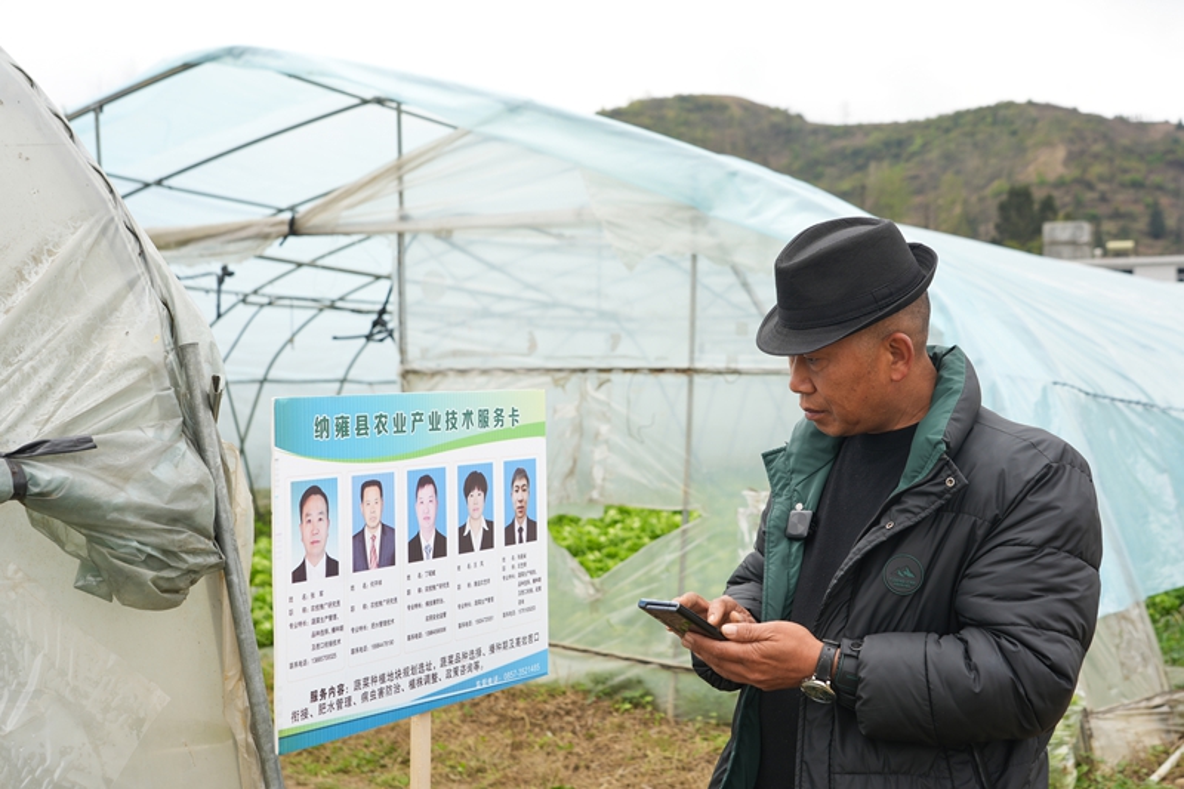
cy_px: 394
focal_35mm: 46
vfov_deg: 29.2
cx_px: 592
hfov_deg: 42.8
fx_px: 1512
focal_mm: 46
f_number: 5.6
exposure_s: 1/125
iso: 100
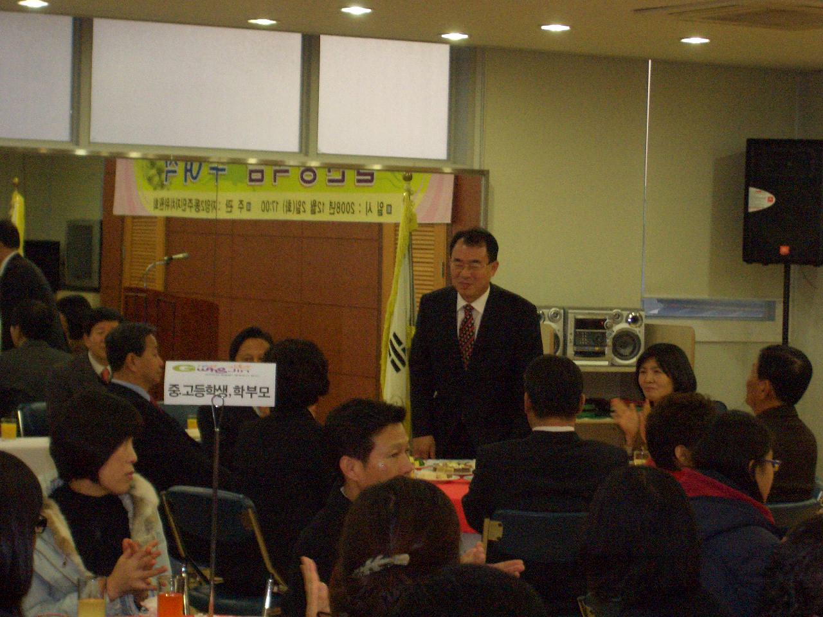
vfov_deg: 14.1
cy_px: 308
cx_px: 412
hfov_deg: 18.7
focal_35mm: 105
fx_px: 2496
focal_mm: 17.4
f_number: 4.8
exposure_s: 1/60
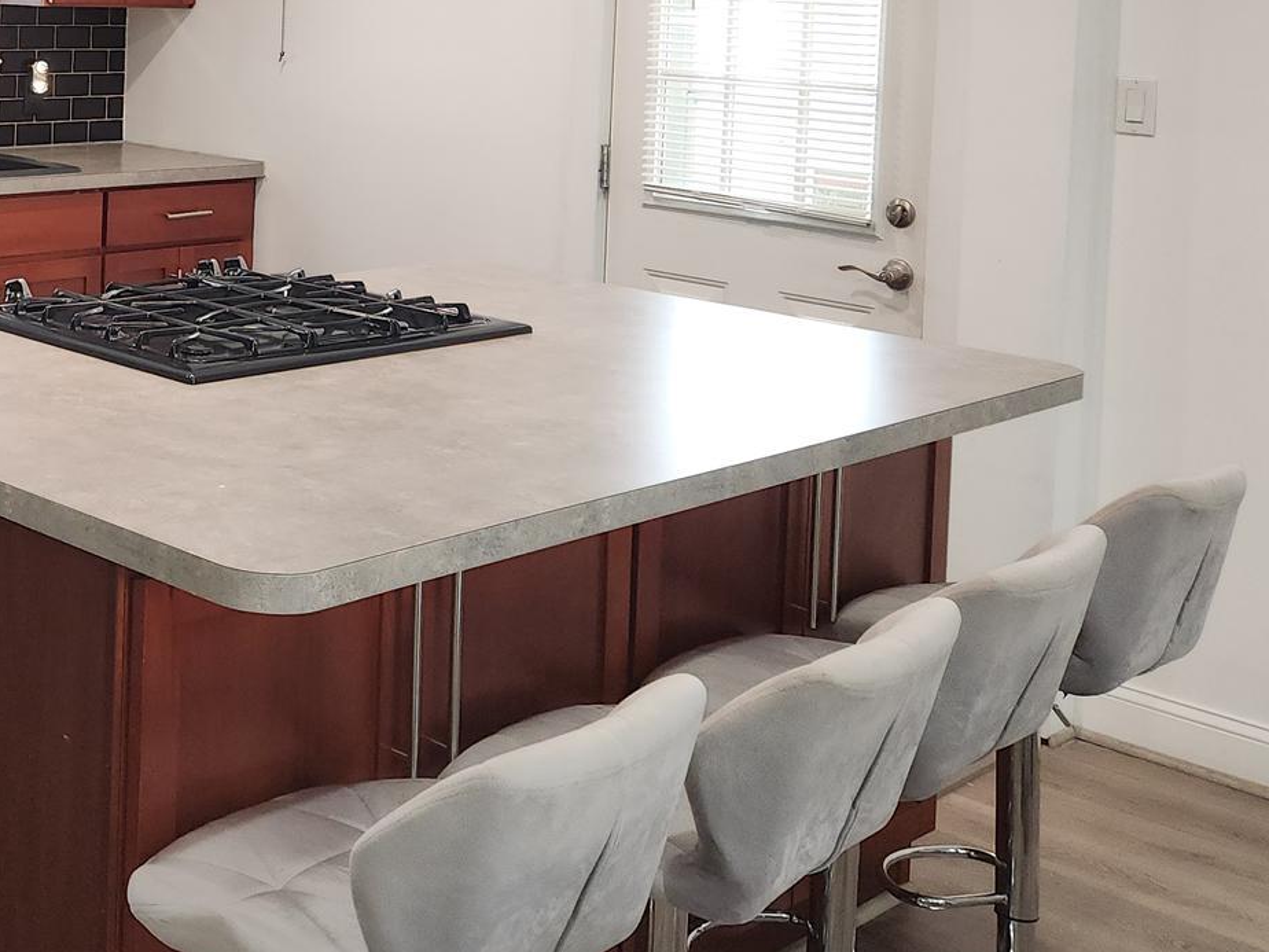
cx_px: 40
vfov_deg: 27.3
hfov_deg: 34.5
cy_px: 62
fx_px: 1870
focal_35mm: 51
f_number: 1.8
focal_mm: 5.4
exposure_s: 1/60
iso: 100
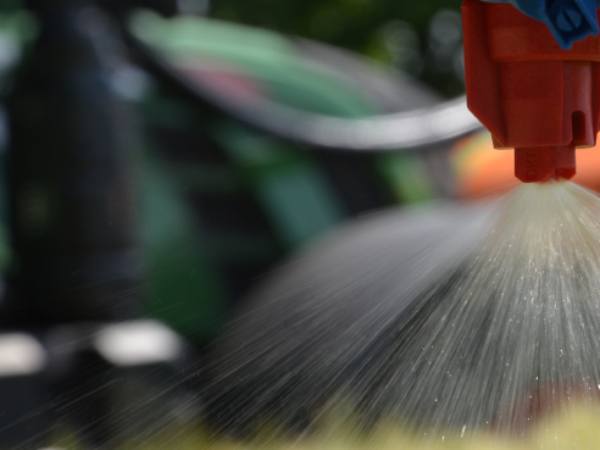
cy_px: 135
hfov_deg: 8.5
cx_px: 555
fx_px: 4020
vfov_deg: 6.4
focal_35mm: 232
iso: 400
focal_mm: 85
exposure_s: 1/400
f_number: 10
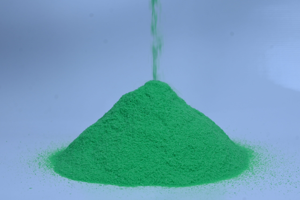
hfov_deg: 35.1
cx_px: 150
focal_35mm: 57
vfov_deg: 23.8
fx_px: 475
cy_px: 100
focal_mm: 38
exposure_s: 1/160
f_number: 8
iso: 200
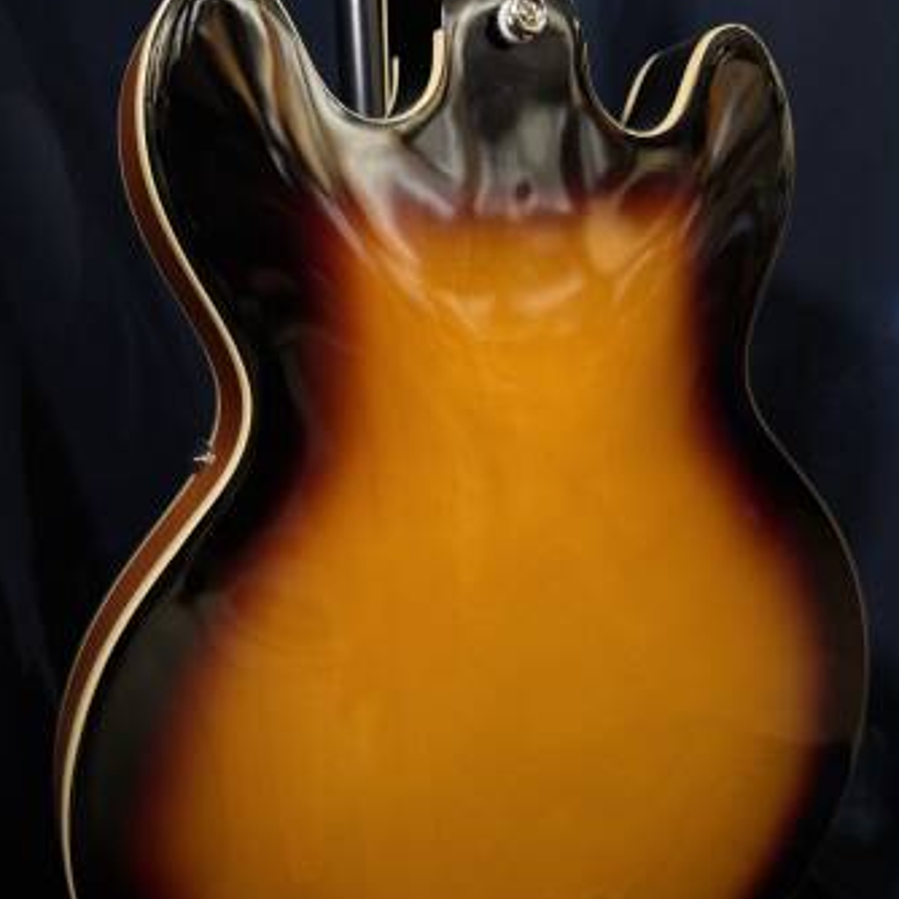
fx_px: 970
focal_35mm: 33
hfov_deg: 49.6
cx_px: 503
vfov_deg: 49.2
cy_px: 571
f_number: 1.78
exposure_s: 1/60
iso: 320
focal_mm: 6.76
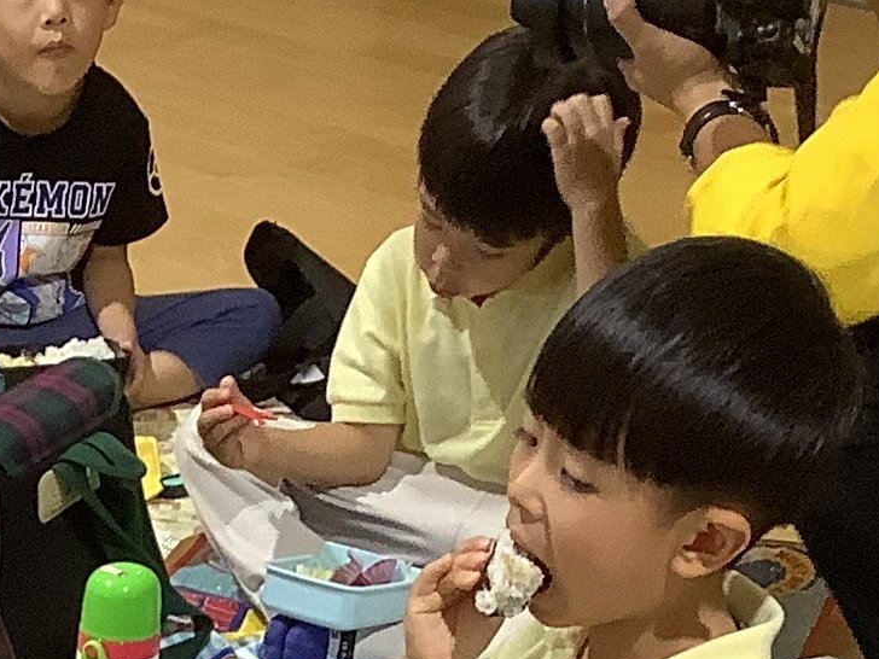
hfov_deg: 13.4
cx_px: -456
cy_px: 1264
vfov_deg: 10.0
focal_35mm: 139
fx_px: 3530
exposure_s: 1/60
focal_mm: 3.3
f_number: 2.4
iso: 100
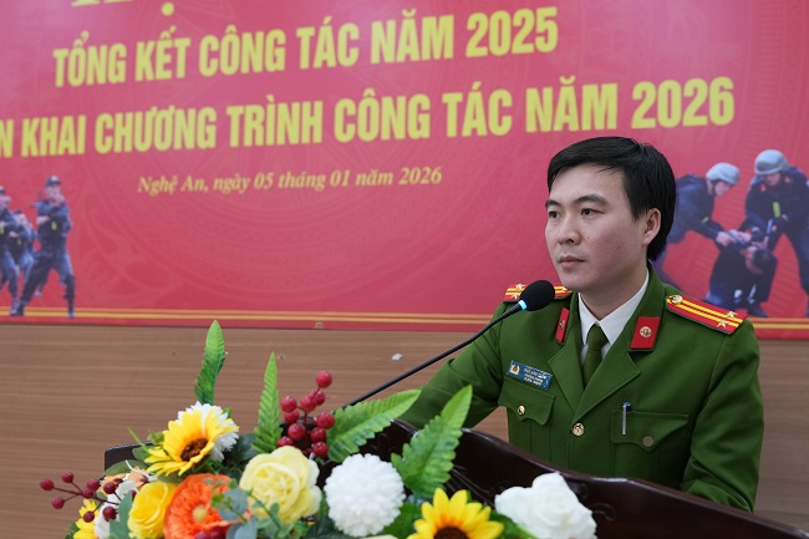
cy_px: 270
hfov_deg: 41.1
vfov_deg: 28.1
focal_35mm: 48
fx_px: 1078
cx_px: 404
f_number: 3.5
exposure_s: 1/125
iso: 1000
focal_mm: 32
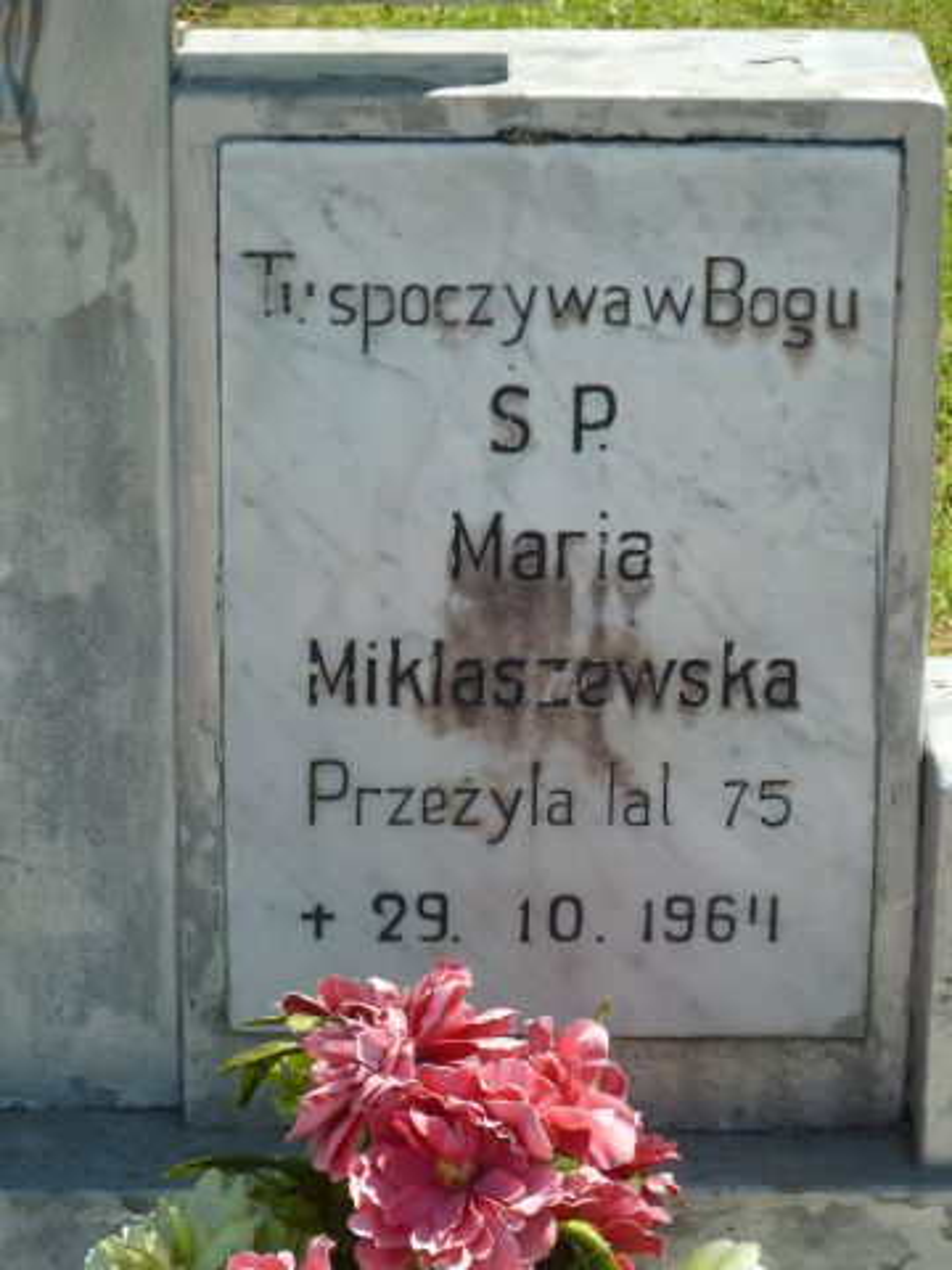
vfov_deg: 13.4
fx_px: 5390
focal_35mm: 147
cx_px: 476
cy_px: 635
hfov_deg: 10.1
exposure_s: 1/500
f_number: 4.5
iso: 160
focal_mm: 24.1
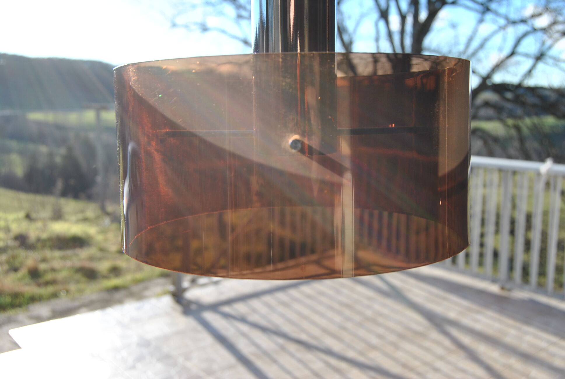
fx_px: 613
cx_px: 282
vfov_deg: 34.3
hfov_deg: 49.5
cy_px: 190
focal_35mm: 39
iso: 100
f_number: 7.1
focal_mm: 26
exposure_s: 1/200
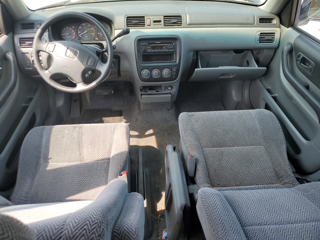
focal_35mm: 26
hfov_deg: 67.3
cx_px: 160
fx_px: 240
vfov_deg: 53.1
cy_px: 120
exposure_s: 1/385
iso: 50
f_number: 1.5
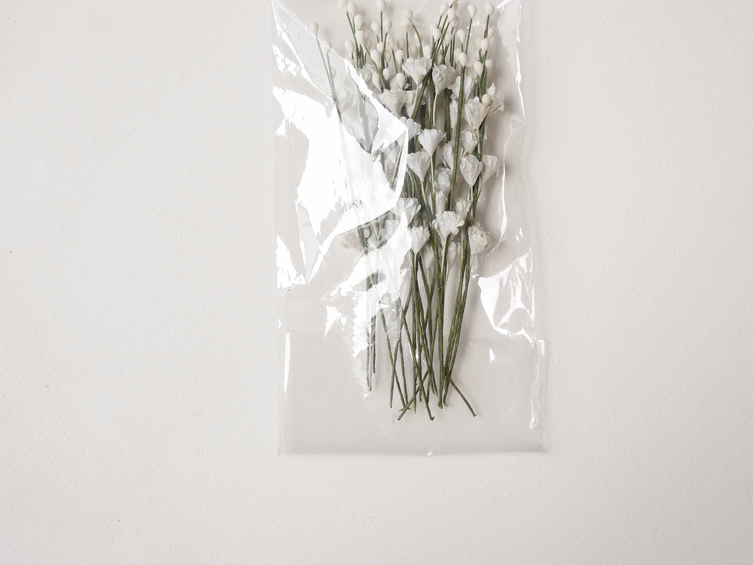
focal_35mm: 48
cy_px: 229
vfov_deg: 30.2
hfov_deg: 39.6
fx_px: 1045
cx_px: 423
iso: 800
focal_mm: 20
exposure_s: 1/125
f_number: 5
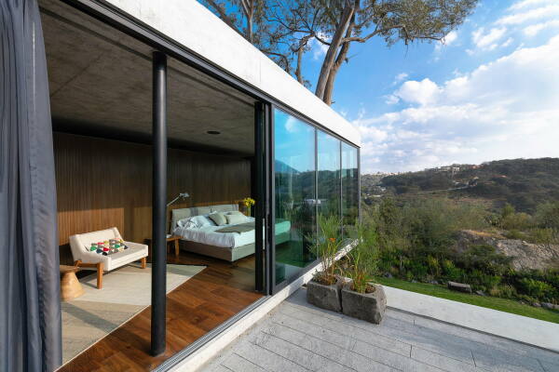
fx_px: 233
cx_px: 280
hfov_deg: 100.4
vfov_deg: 77.3
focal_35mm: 15
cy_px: 186
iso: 80
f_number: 9
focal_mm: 15
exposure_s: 1/100
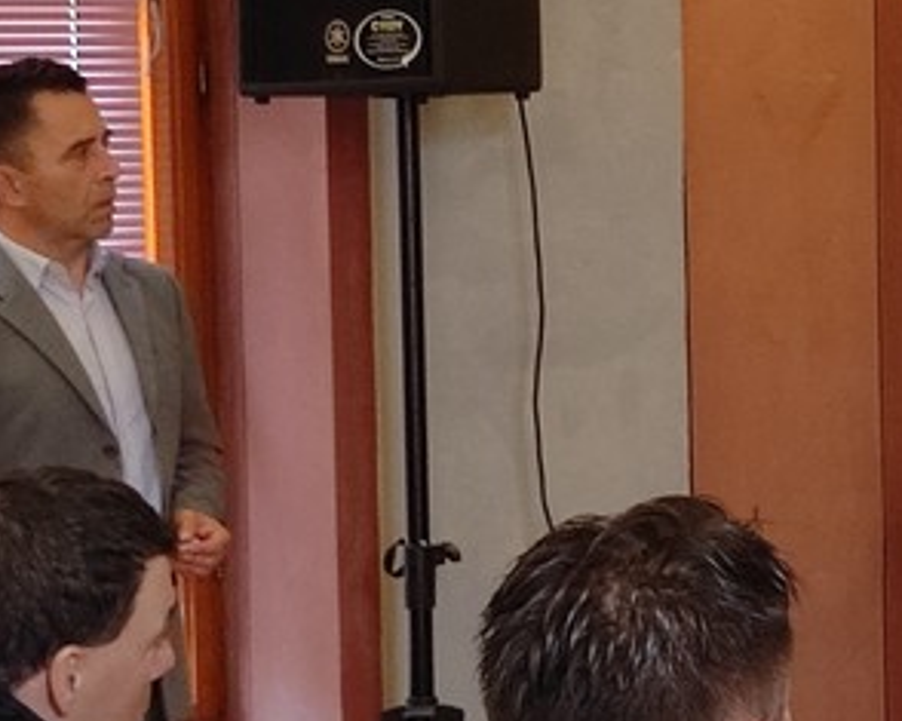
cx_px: 1215
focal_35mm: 85
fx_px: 2268
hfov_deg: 20.3
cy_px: 264
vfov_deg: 18.0
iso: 525
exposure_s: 1/33
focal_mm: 4.7
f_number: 1.79
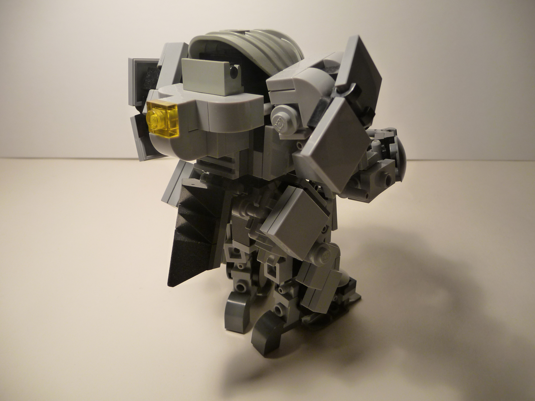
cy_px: 200
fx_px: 433
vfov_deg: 49.7
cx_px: 268
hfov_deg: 63.4
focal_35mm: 28
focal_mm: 4.7
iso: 160
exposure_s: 1/60
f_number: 3.3
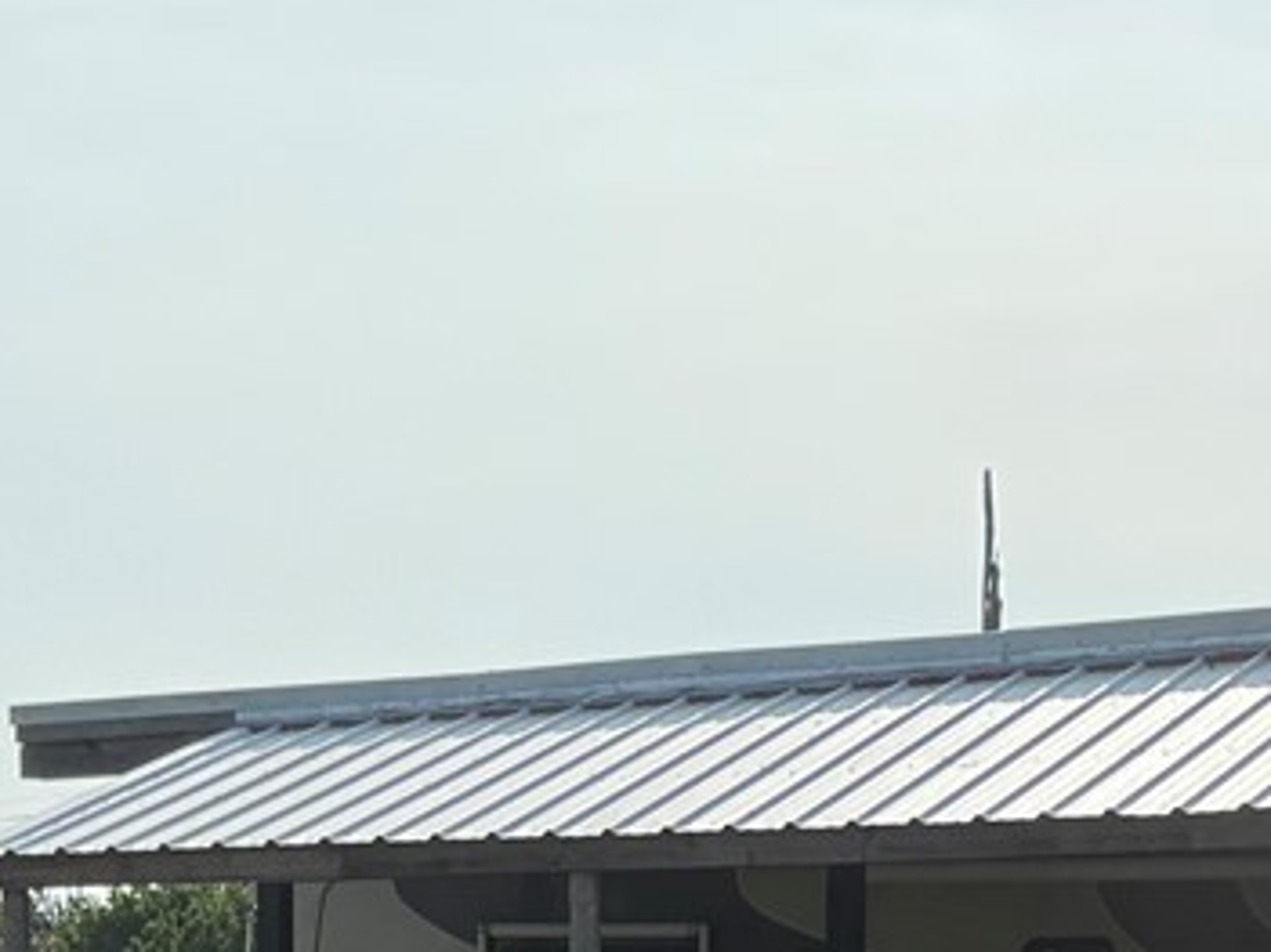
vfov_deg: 10.2
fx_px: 5139
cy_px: 1509
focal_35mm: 140
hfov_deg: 14.0
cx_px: 286
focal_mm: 6.76
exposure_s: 1/6173
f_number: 1.78
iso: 125
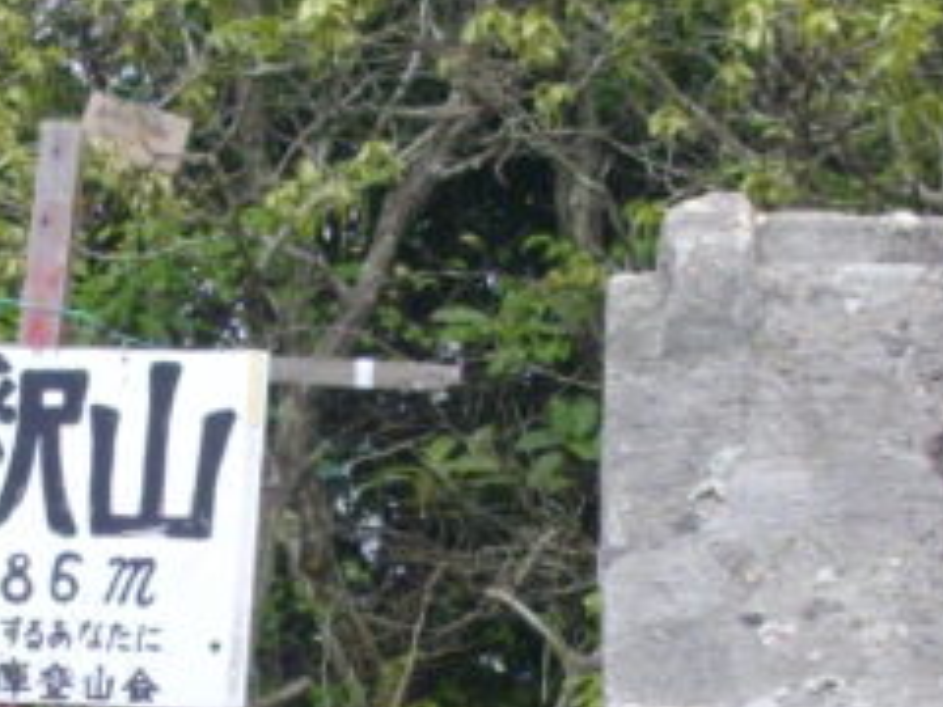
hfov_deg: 12.4
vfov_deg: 9.4
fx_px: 4304
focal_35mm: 158
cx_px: 59
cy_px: 581
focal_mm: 6.2
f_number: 5.6
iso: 100
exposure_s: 1/200
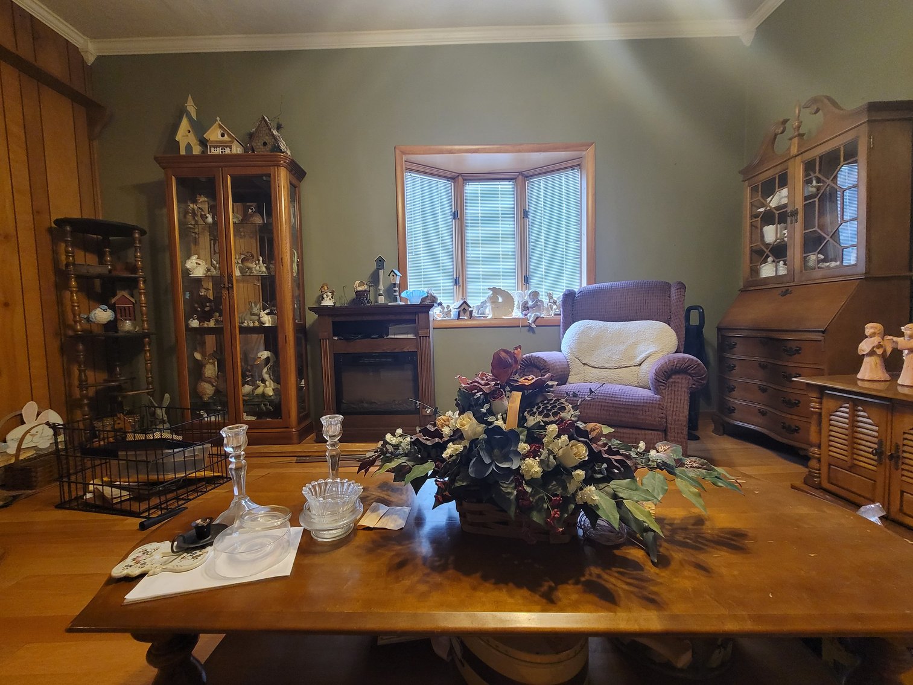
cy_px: 342
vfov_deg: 89.9
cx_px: 456
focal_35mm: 13
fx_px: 343
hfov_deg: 106.2
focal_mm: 2.2
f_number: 2.2
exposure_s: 1/40
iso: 320
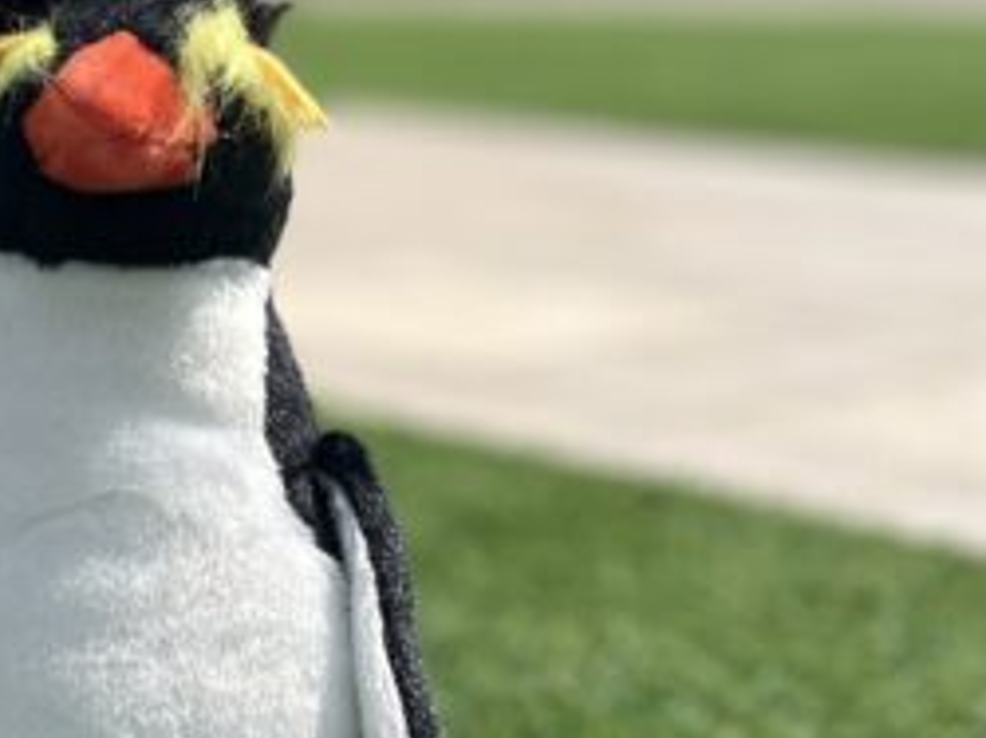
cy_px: 422
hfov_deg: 22.5
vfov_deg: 18.4
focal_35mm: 80
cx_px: -209
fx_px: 2277
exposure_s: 1/3876
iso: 50
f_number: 1.6
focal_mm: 5.1
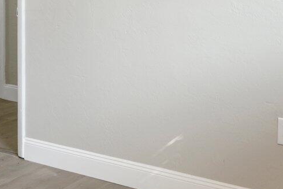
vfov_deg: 18.4
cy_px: -22
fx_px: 558
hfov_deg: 27.9
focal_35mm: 71
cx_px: 58
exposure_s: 1/50
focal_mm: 17
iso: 320
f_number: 5.6
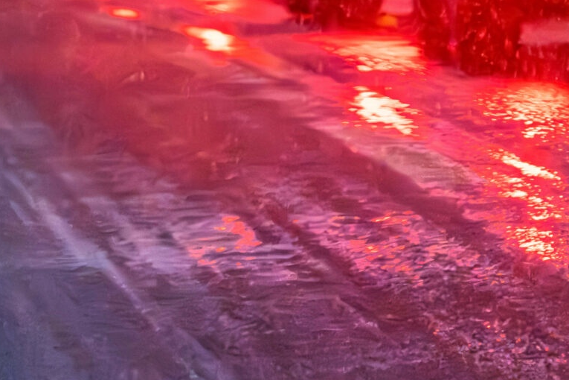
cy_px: -116
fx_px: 13908
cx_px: 669
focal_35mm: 880
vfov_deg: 1.6
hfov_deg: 2.3
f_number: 11
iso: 20000
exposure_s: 1/160
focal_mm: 263
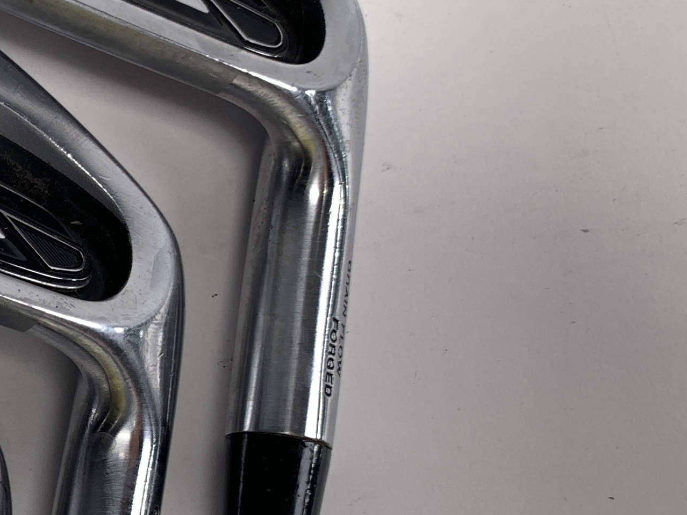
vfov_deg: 18.0
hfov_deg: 20.2
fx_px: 1628
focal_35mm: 82
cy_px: 299
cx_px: -367
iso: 32
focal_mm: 4.25
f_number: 1.8
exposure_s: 1/120
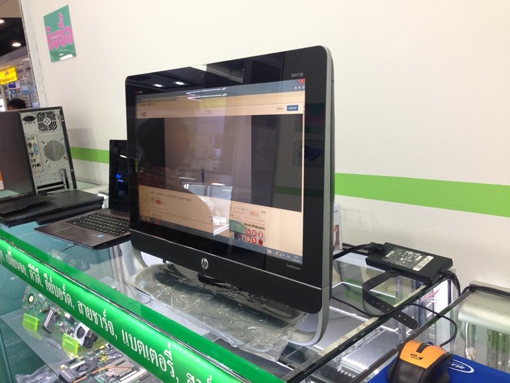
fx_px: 486
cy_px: 192
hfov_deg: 55.4
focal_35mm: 33
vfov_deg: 42.9
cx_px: 255
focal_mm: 4.12
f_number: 2.4
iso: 50
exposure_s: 1/20
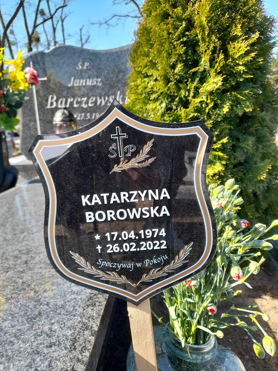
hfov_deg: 54.9
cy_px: 186
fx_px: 268
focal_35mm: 25
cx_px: 139
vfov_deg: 69.4
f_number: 2
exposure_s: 1/123
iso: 20
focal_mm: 4.6
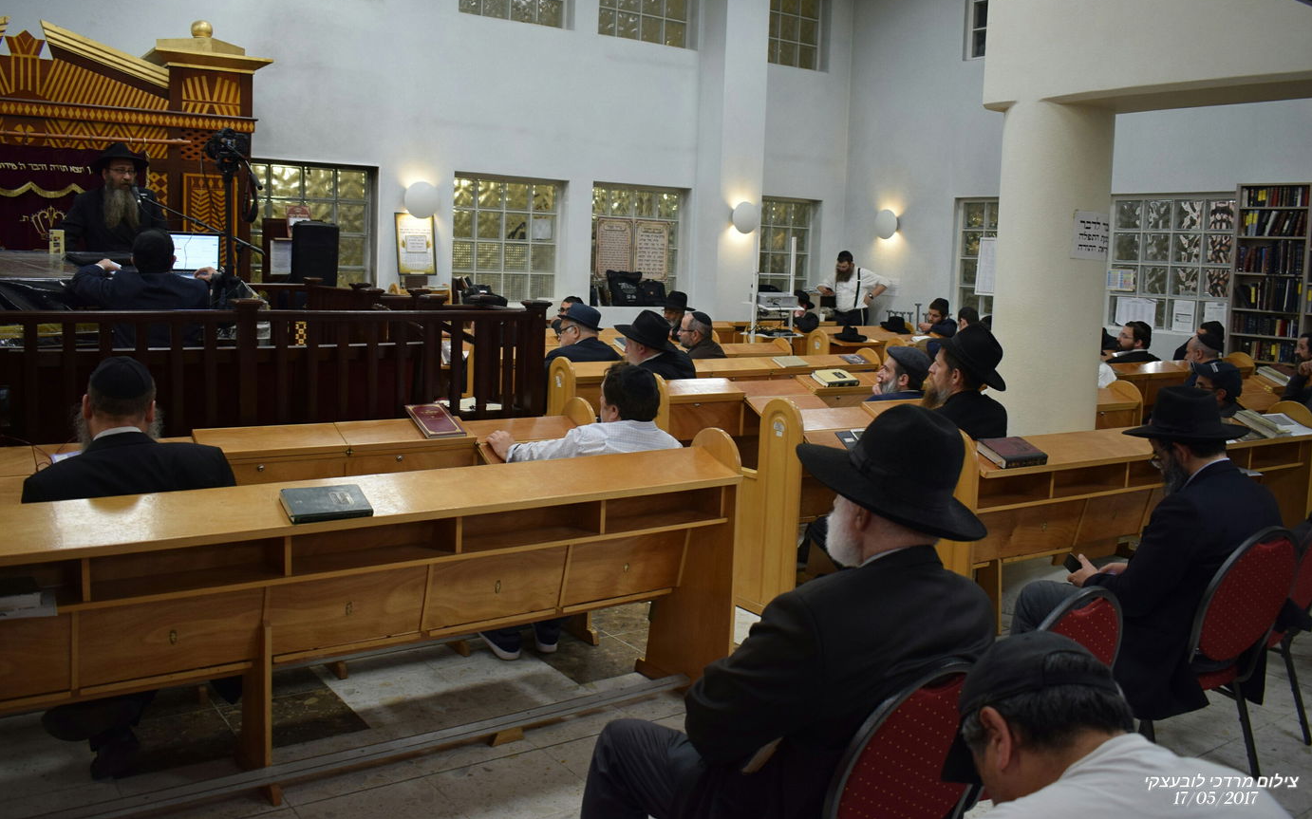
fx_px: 1108
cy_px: 376
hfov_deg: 61.2
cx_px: 648
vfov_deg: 40.5
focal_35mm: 31
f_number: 3.8
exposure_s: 1/60
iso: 800
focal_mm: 20
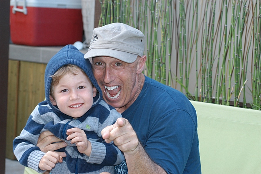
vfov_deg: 17.5
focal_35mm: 78
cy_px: 87
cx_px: 130
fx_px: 565
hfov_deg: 26.0
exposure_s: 1/125
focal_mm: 52
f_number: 4
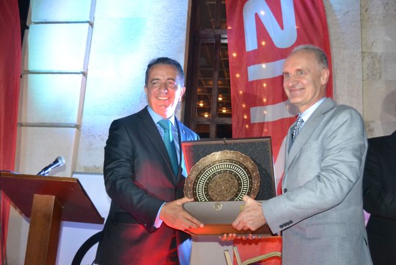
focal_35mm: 42
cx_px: 198
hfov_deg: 46.4
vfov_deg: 31.9
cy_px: 132
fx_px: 462
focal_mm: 28
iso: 3200
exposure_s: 1/60
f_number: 4
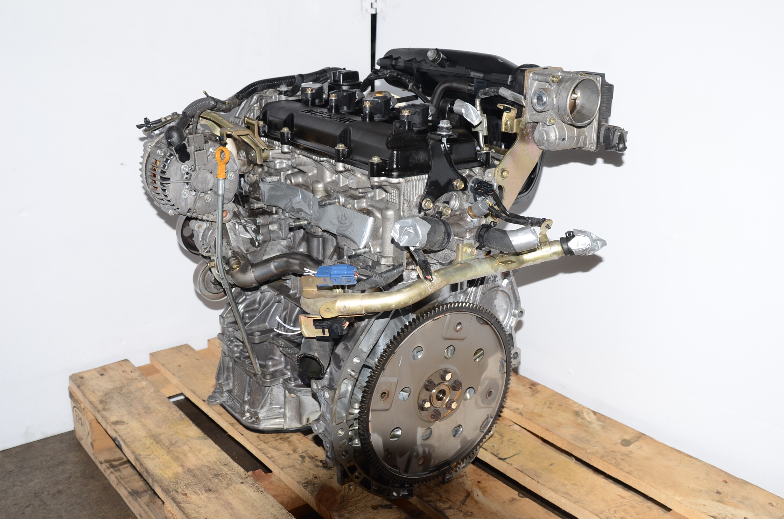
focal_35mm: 36
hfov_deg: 53.2
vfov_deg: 36.7
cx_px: 392
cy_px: 260
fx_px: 782
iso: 100
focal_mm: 24
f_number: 5
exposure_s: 1/125
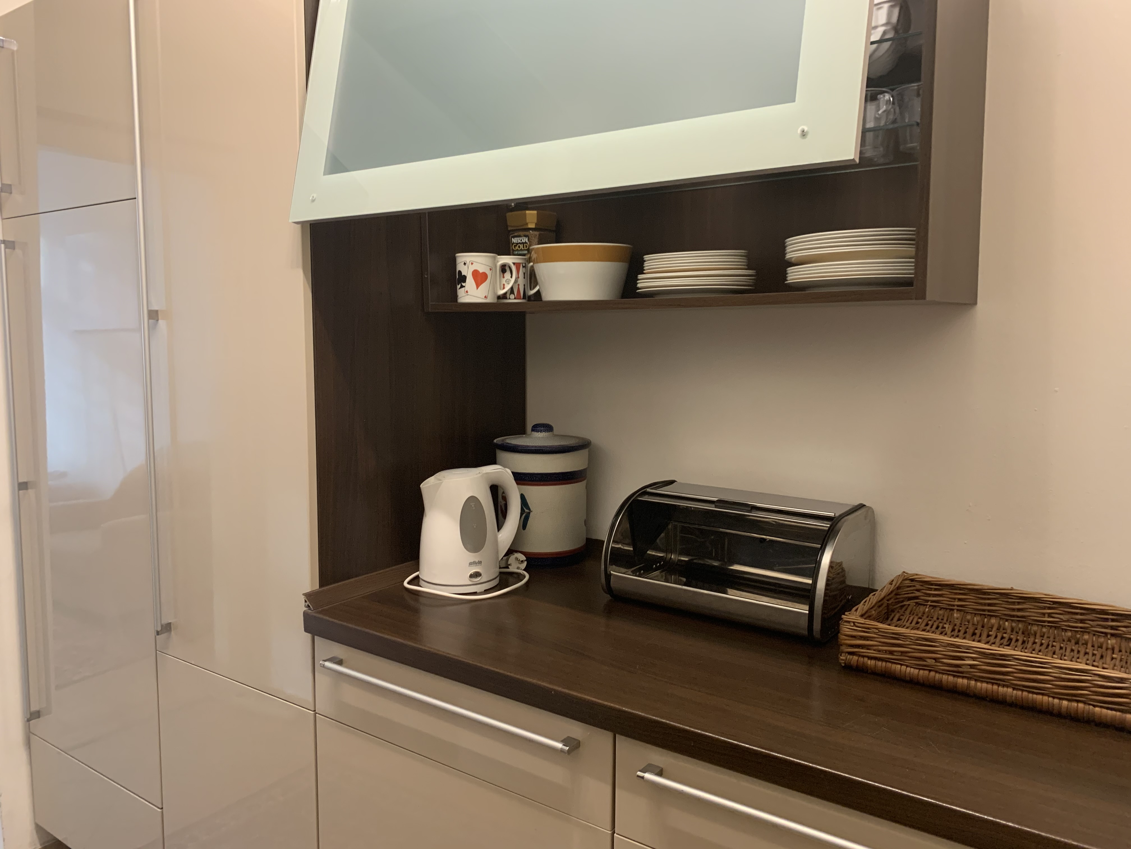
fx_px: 849
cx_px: 566
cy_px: 424
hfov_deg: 67.3
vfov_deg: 53.1
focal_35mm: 26
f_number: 1.8
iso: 320
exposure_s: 1/50
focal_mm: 4.25
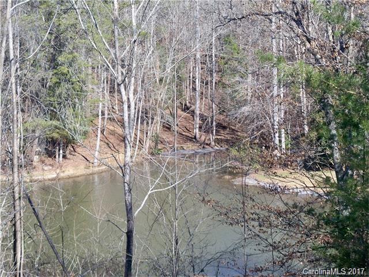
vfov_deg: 16.1
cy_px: 138
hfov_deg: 21.3
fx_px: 981
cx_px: 184
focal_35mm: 92
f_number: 4.2
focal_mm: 16.3
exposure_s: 1/320
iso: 100
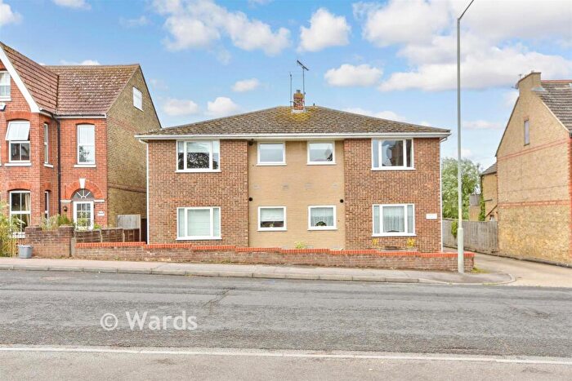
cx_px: 286
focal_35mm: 30
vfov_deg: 43.6
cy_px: 190
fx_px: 477
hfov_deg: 61.9
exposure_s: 1/200
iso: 160
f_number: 8
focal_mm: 20
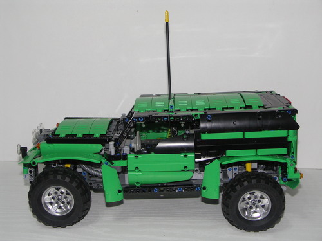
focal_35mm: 49
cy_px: 120
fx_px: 456
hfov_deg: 38.9
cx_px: 161
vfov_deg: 29.7
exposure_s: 1/50
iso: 200
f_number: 3.2
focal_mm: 12.7
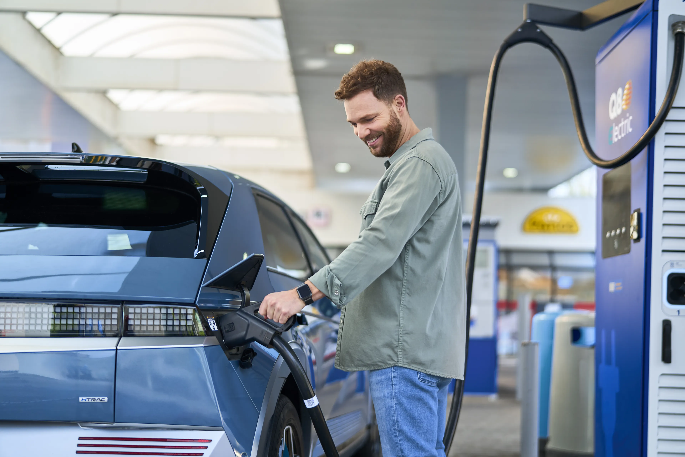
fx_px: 951
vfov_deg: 27.0
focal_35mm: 50
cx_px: 342
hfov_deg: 39.6
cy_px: 228
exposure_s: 1/200
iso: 160
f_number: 1.4
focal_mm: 50
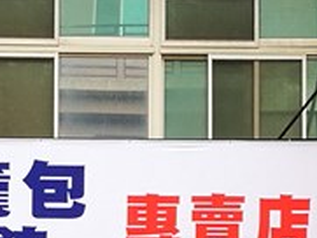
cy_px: 413
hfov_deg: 12.1
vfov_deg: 8.8
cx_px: 70
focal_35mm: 163
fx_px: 1494
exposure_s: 1/120
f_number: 2.2
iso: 80
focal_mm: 4.5
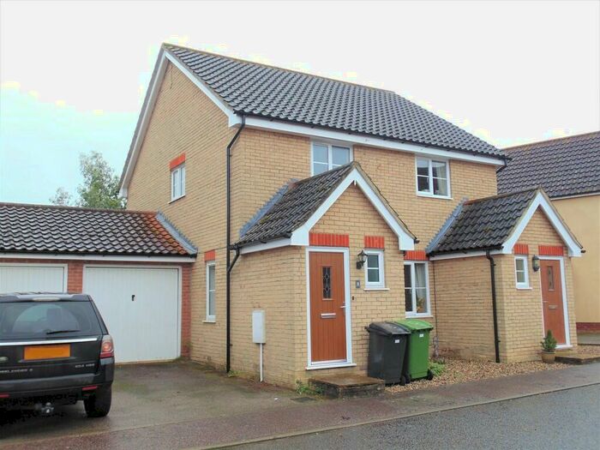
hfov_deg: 54.0
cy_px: 225
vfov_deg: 41.8
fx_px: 589
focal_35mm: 34
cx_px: 300
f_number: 3.4
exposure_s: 1/40
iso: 80
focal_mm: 6.2
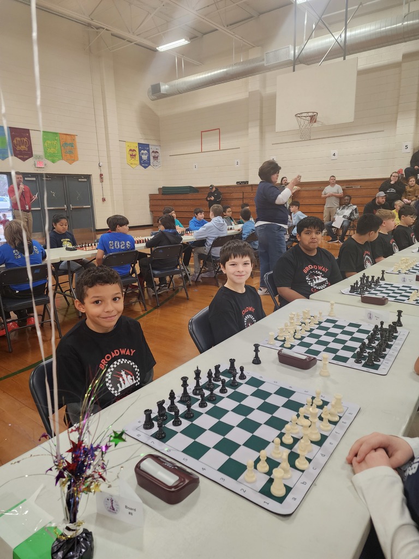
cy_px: 280
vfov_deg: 73.9
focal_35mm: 23
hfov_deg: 58.9
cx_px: 210
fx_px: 371
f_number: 1.8
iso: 400
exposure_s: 1/120
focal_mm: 6.4
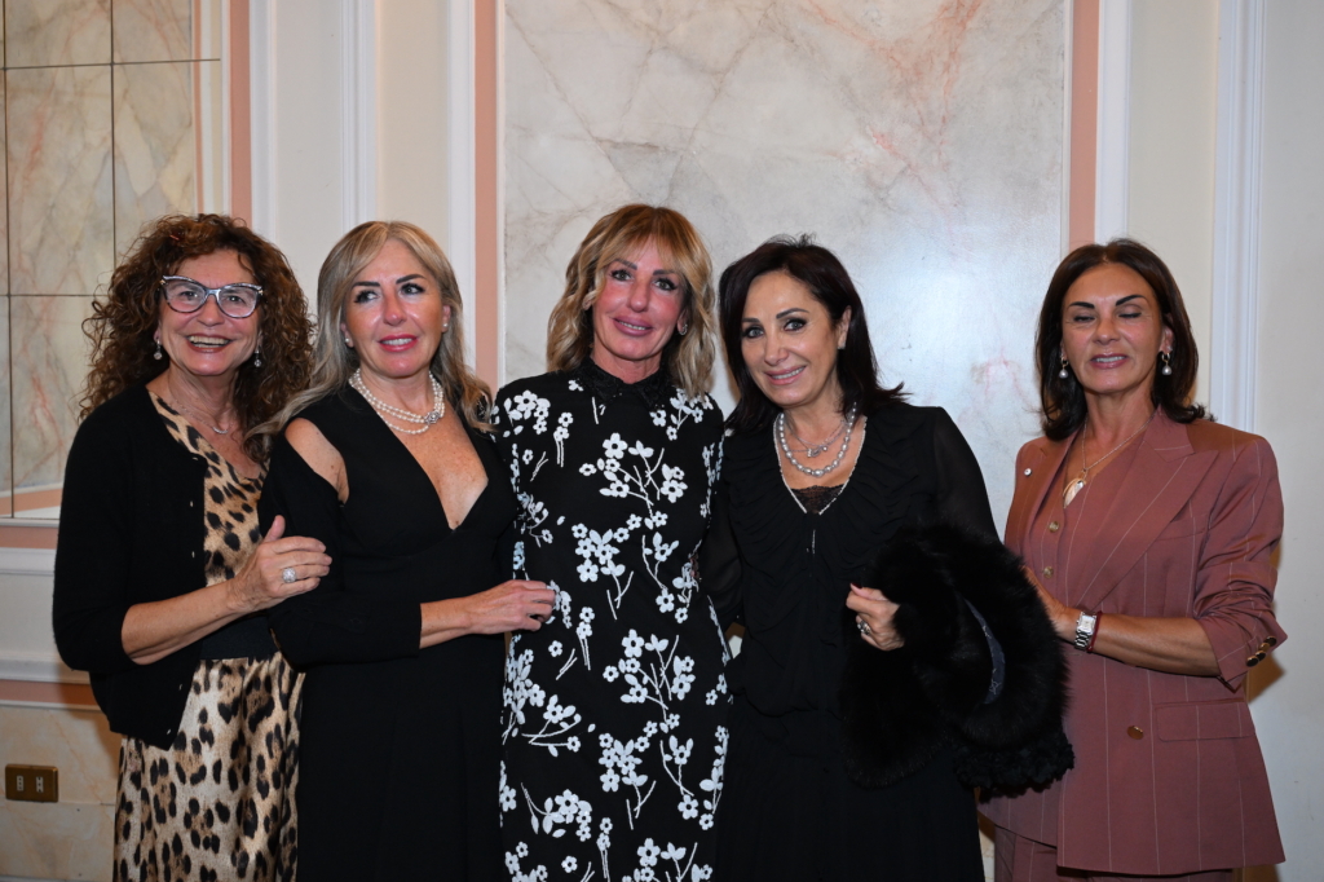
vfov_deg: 36.8
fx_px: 1323
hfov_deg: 53.1
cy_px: 441
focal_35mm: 36
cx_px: 662
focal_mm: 36
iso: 1600
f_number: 5
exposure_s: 1/80
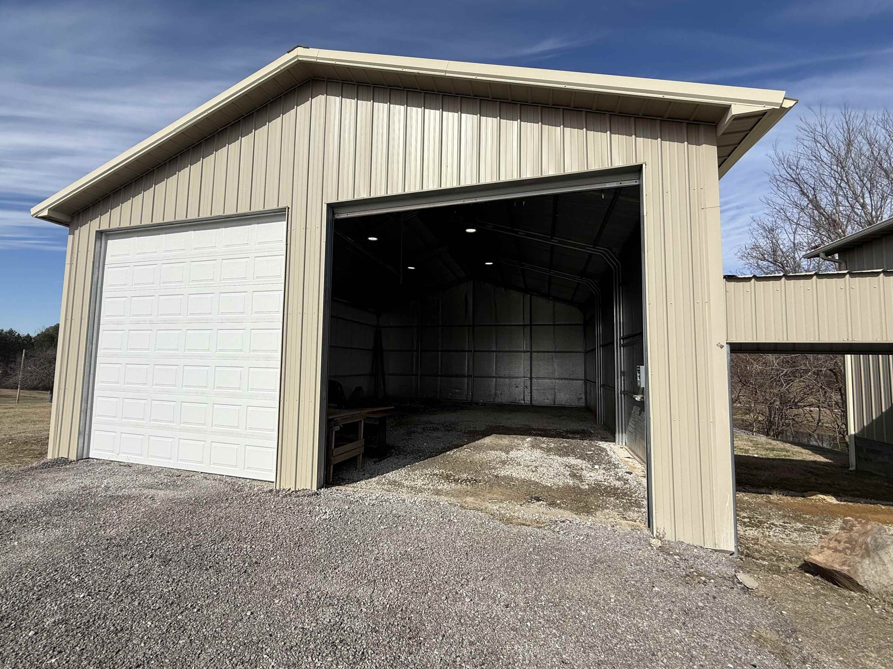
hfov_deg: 98.1
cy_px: 336
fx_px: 387
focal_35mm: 15
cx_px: 432
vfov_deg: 81.7
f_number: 2.2
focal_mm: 2.22
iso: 50
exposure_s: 1/2092
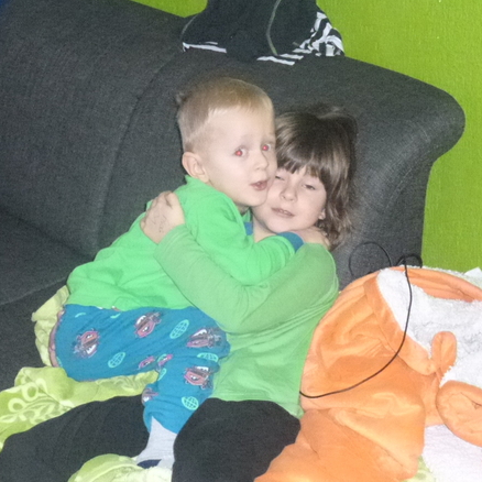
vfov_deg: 20.6
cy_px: 270
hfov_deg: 20.4
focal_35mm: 84
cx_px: 86
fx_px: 1323
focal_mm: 9.2
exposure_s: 1/60
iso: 1250
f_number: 4.1
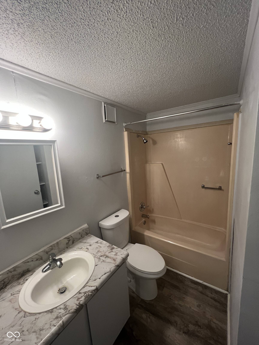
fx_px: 130
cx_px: 130
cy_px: 172
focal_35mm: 13
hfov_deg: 89.9
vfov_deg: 106.2
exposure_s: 1/60
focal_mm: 1.57
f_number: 1.8
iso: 200
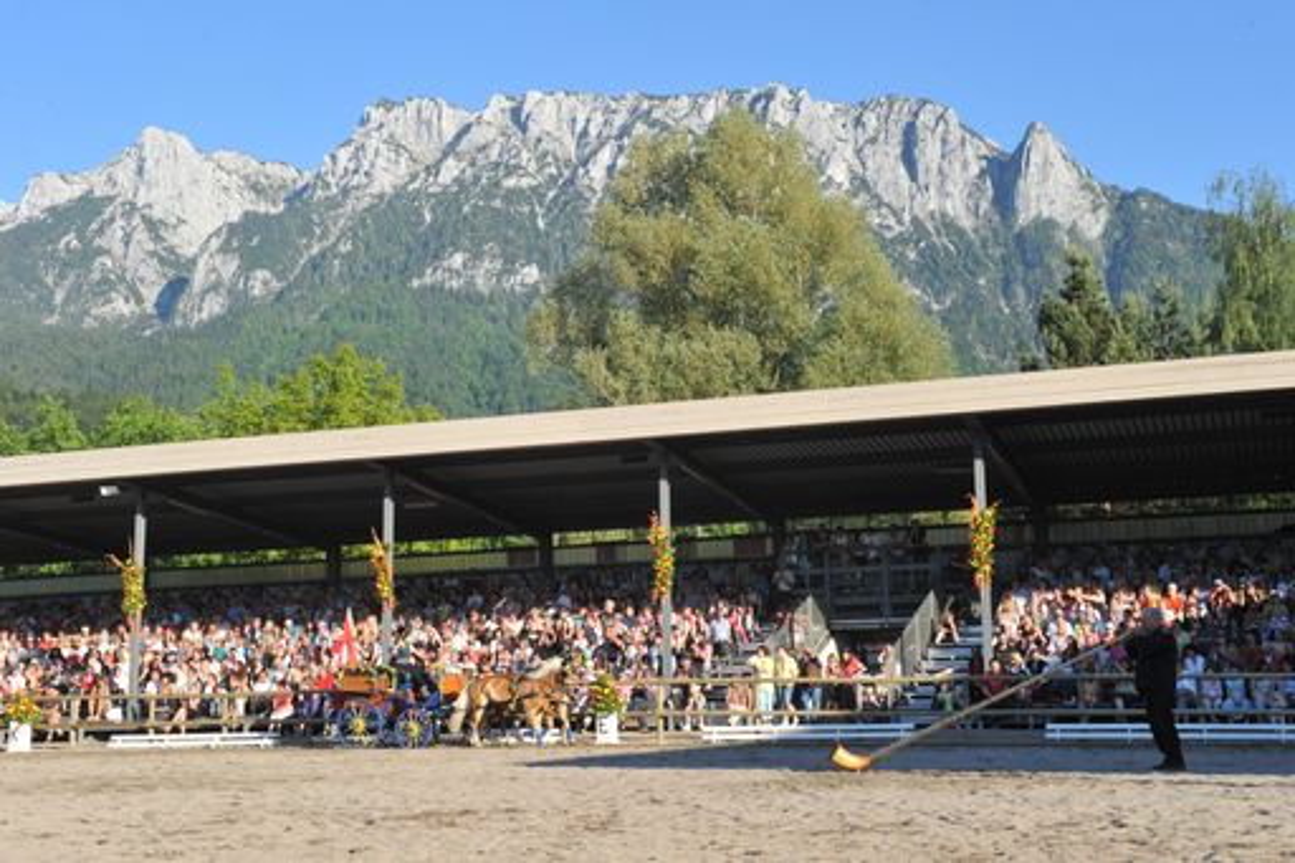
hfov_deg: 41.1
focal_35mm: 48
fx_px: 1726
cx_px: 648
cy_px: 432
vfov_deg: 28.1
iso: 3200
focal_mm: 48
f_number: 14
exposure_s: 1/800
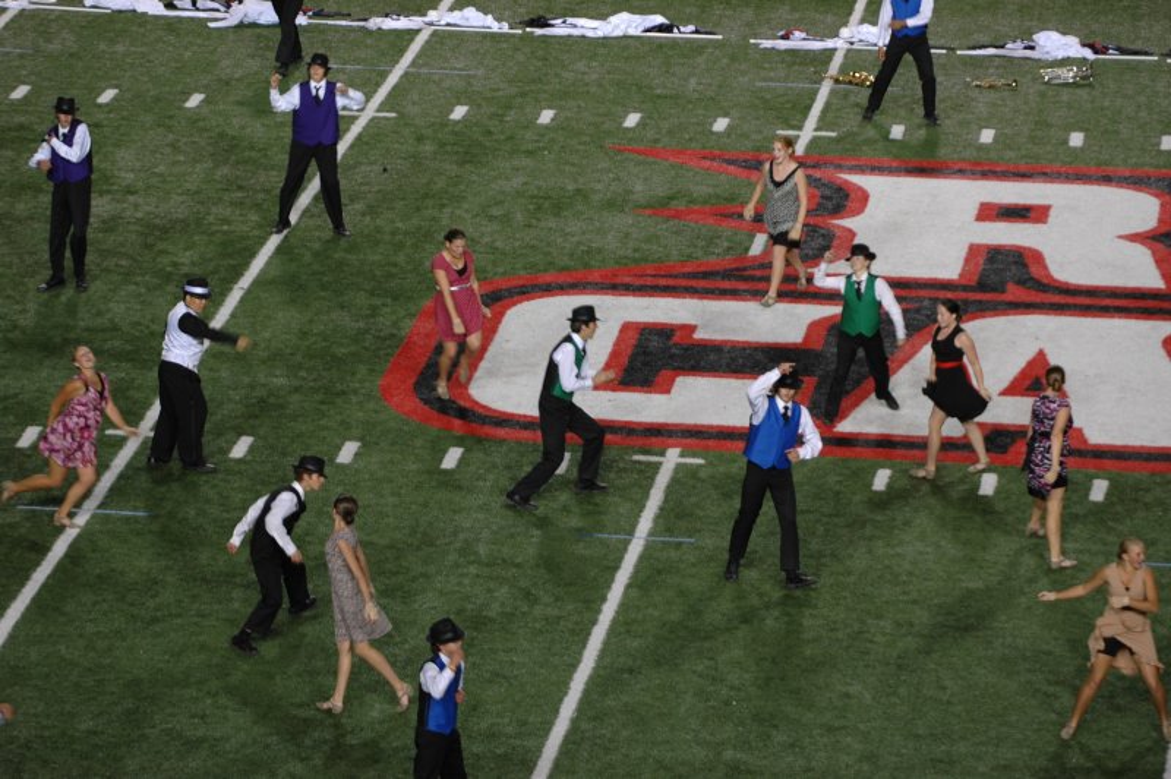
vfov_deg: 7.0
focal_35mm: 195
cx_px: 586
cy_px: 390
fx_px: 6338
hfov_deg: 10.6
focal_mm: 130
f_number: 2.8
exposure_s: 1/80
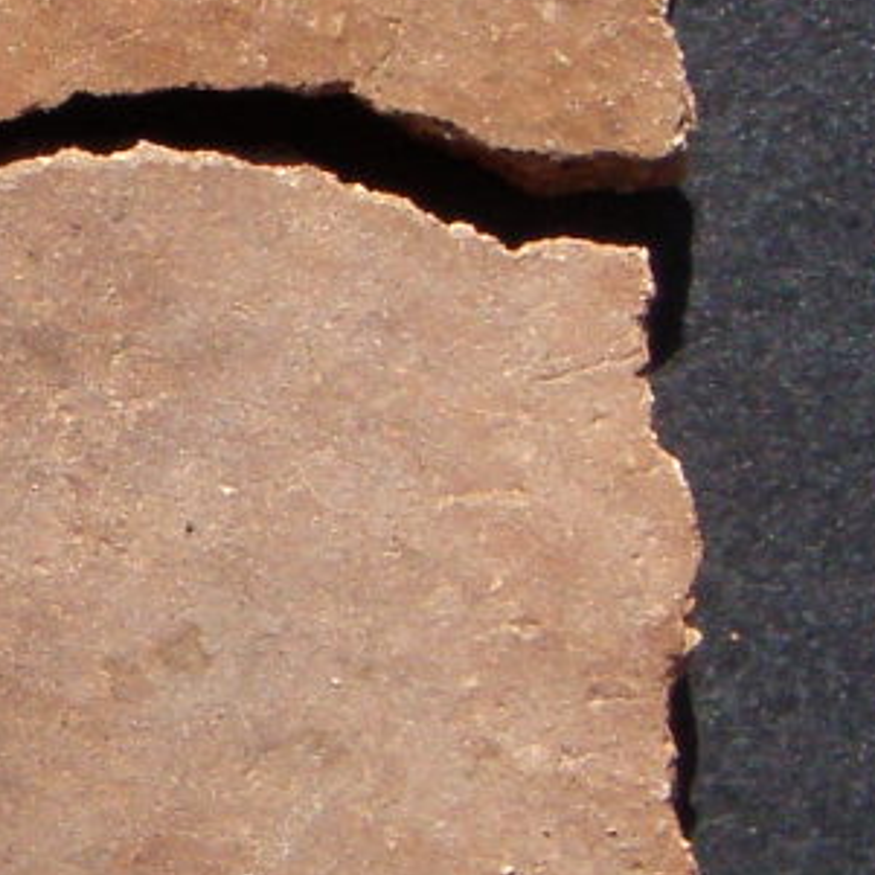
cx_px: -291
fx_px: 8780
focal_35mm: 307
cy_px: 302
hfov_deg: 5.7
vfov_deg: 5.7
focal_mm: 9.13
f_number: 4
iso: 80
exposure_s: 1/640
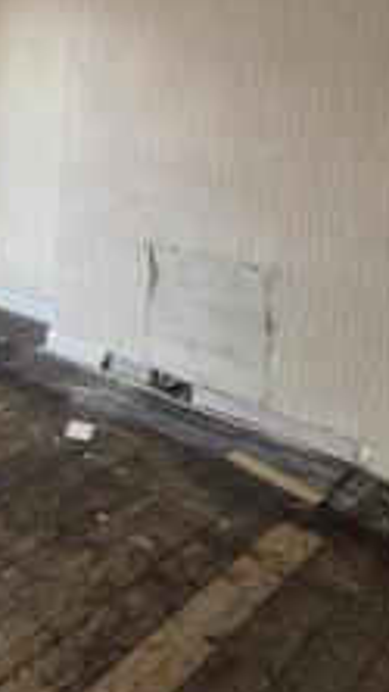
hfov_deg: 26.4
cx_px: -79
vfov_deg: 47.2
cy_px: 120
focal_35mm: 40
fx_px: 733
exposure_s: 1/99
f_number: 2.2
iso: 200
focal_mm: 2.22
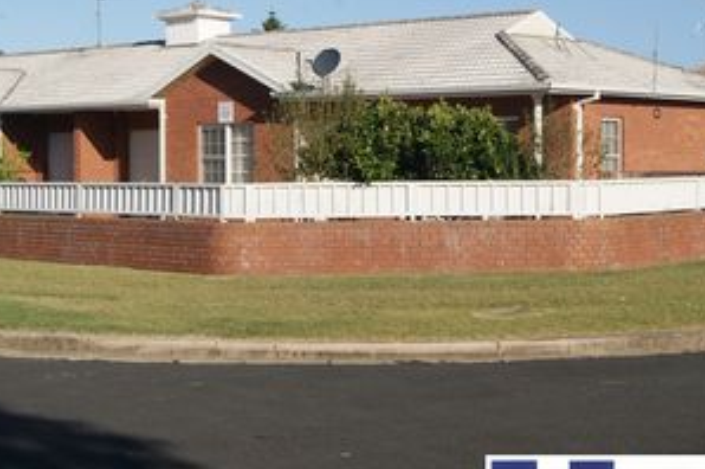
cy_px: 162
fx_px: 1389
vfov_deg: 19.1
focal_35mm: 71
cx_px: 291
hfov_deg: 28.4
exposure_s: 1/160
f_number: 16
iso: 100
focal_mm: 30
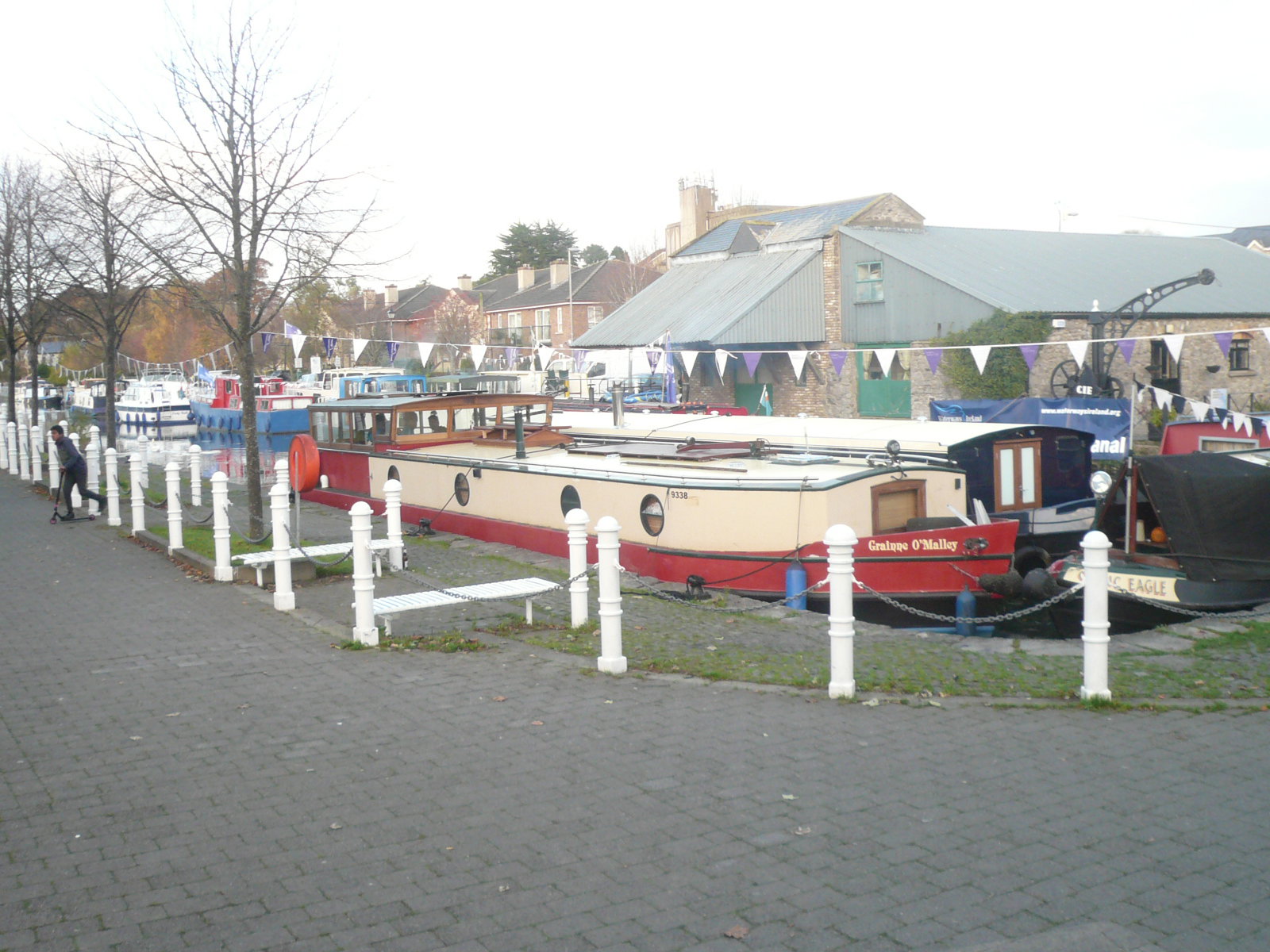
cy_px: 476
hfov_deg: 54.0
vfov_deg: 41.8
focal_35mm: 34
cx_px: 635
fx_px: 1247
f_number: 2.8
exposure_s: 1/50
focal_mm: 4.6
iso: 100
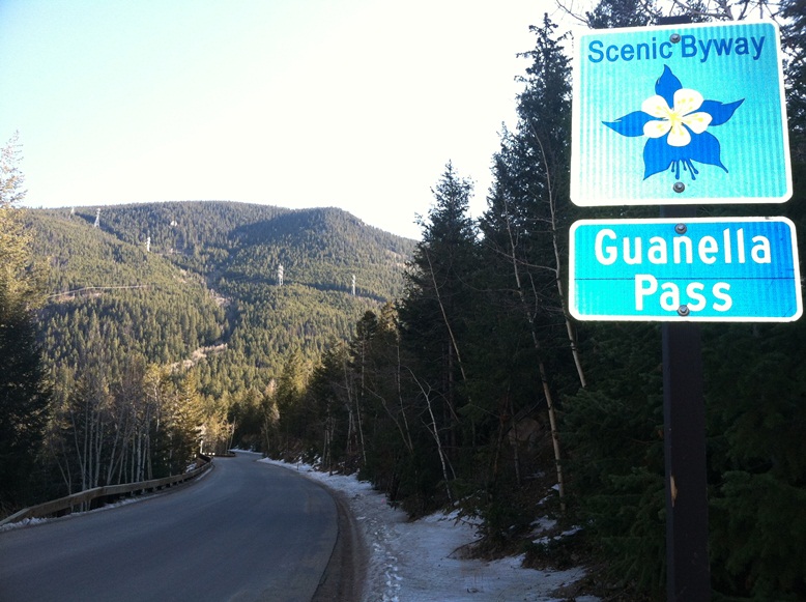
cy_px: 301
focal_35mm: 35
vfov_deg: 40.6
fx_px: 814
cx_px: 403
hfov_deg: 52.7
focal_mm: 3.85
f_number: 2.8
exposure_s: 1/166
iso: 80
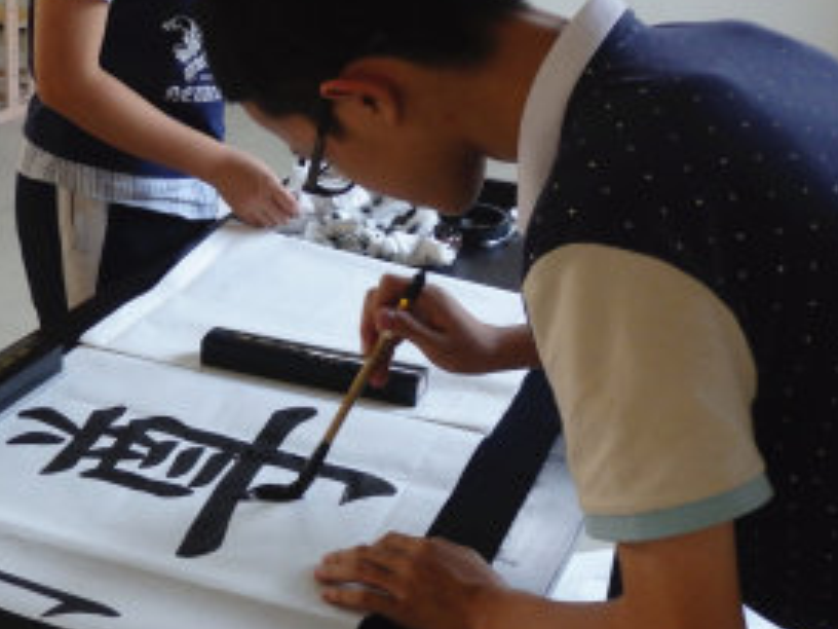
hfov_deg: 35.1
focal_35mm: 54
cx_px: 256
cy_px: 372
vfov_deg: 27.0
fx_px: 1307
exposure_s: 1/60
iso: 320
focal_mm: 5.5
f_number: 3.3
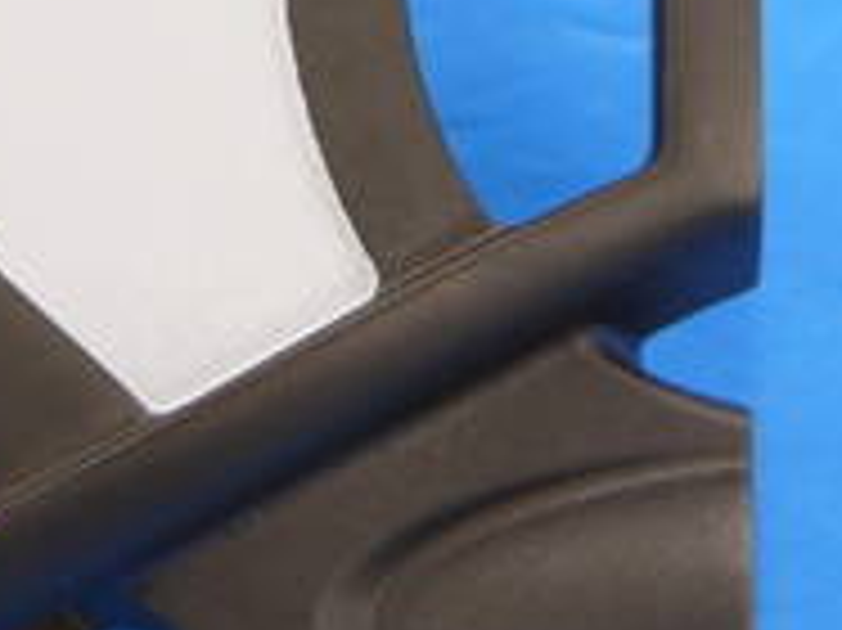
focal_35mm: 288
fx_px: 7001
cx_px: -135
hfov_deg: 6.8
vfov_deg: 5.1
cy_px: -72
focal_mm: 42
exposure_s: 1/80
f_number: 5.6
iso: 640
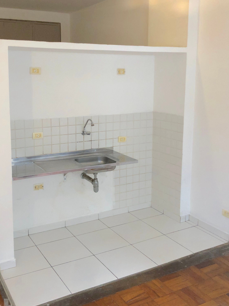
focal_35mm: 38
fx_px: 335
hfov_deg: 37.6
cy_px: 132
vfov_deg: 48.8
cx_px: 90
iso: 160
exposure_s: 1/120
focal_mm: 4
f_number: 1.8
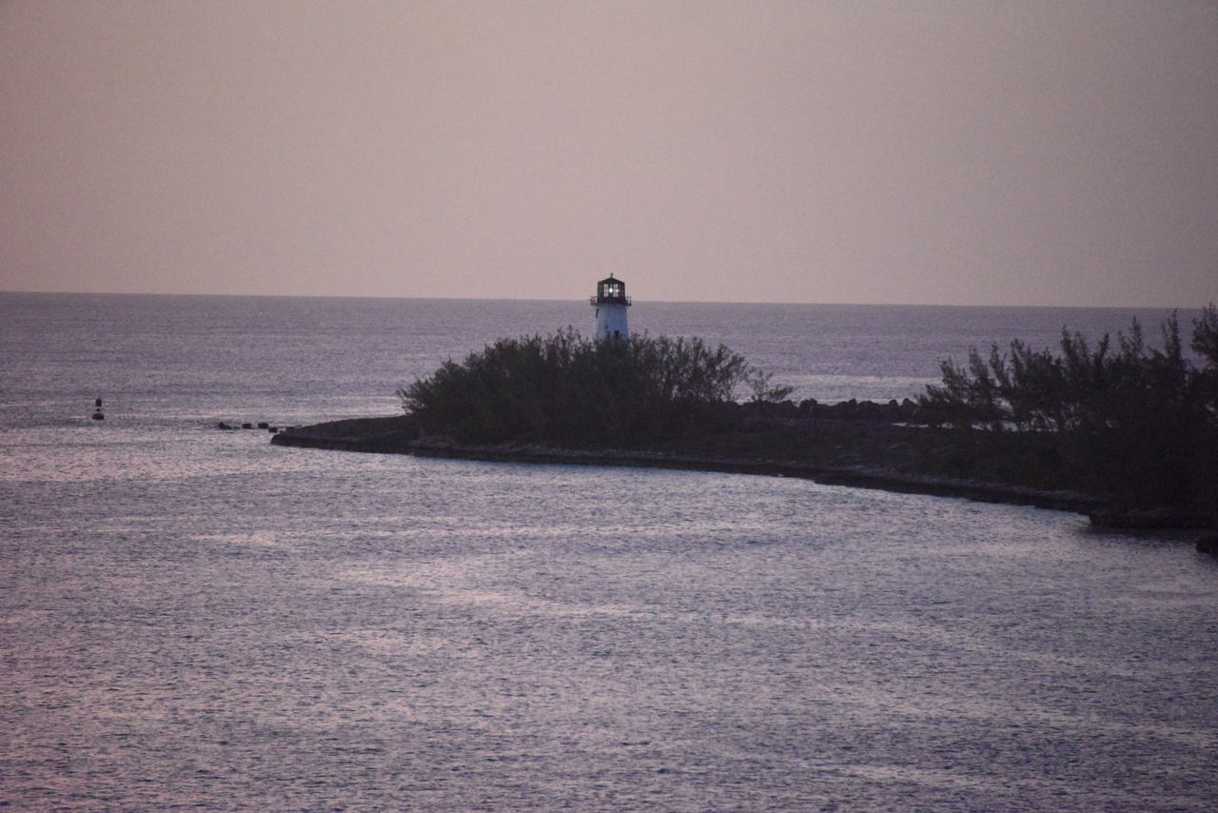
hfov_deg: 6.9
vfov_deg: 4.6
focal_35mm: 300
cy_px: 406
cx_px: 609
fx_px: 10152
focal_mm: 300
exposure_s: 1/640
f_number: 5.6
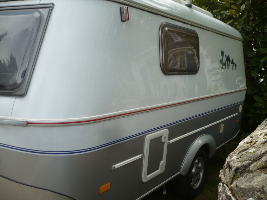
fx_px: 270
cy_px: 100
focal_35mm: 35
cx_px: 134
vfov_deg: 40.7
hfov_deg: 52.6
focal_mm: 5.8
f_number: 2.8
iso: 100
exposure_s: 1/320
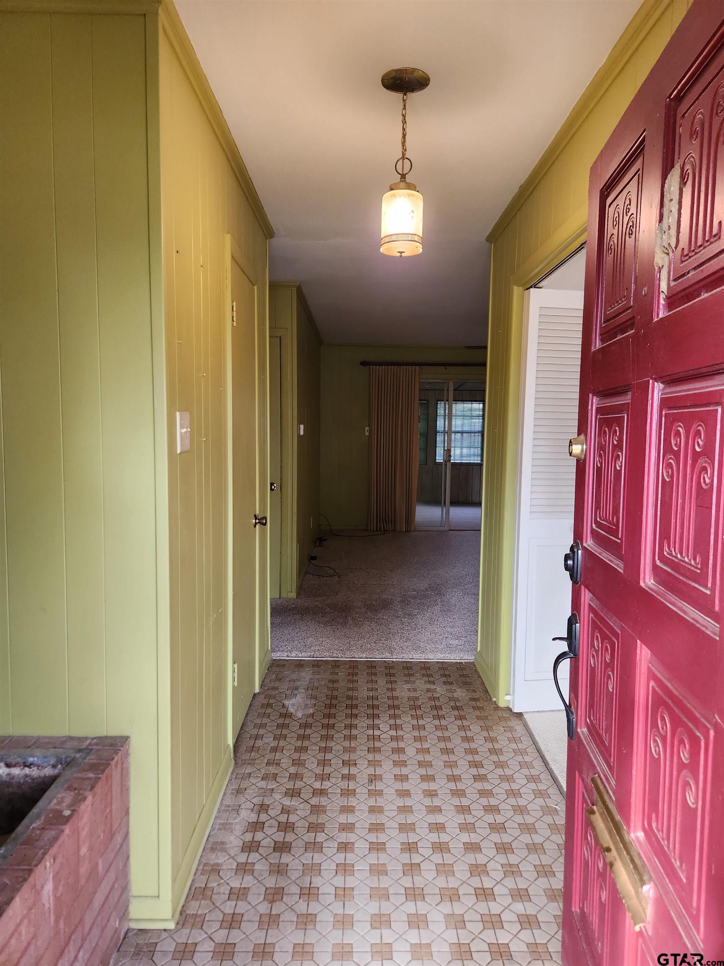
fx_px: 641
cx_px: 362
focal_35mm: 23
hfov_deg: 58.9
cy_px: 483
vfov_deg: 73.9
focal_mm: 5.4
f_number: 1.8
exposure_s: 1/120
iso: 200
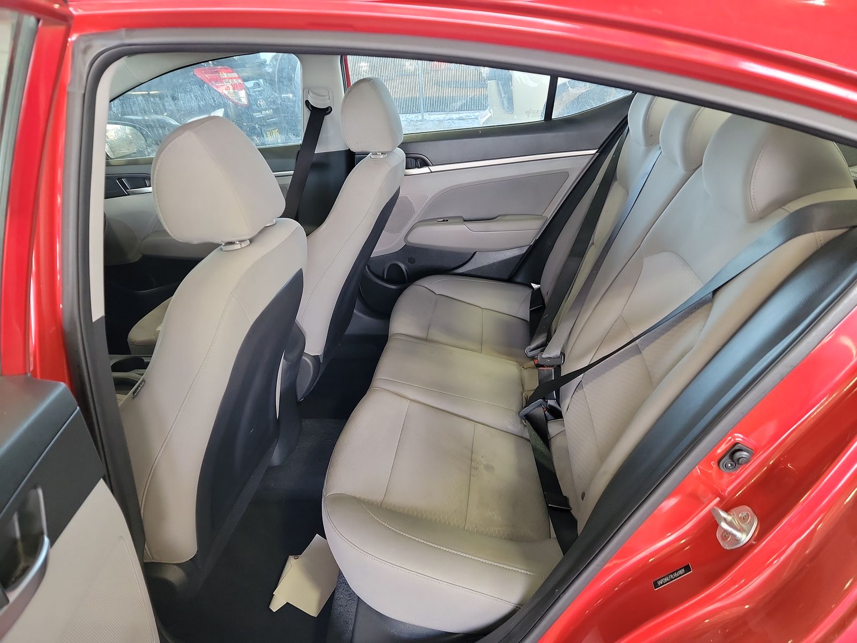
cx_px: 428
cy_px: 322
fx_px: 594
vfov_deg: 56.8
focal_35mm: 24
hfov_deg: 71.6
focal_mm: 6.7
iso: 457
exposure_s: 1/59
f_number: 1.8
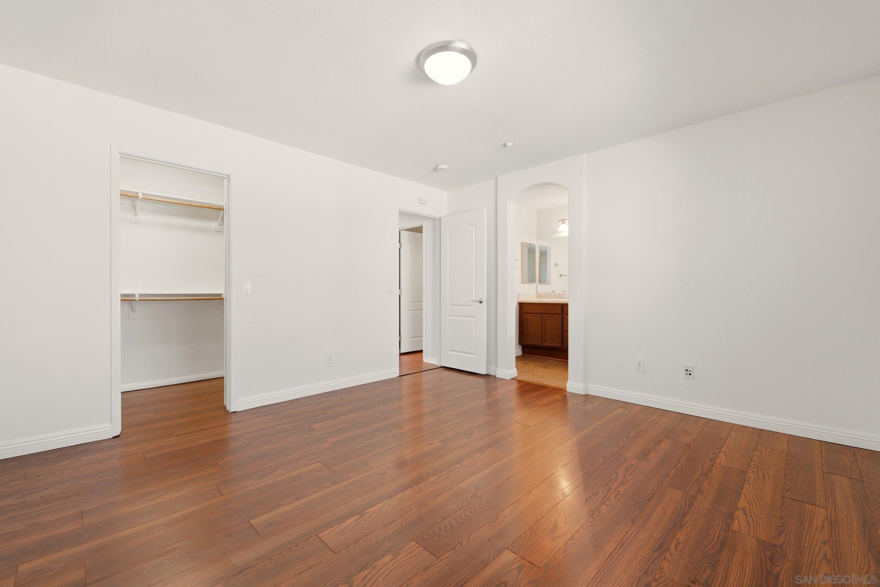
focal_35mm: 14
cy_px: 294
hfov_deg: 104.2
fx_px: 342
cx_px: 440
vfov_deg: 81.2
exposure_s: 1/640
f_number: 6.3
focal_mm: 14
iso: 320
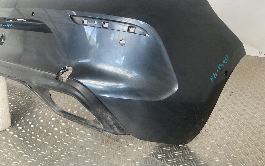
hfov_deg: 61.2
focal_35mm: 31
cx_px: 133
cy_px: 68
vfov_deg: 40.5
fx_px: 224
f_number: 1.8
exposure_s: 1/50
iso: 50
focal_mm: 3
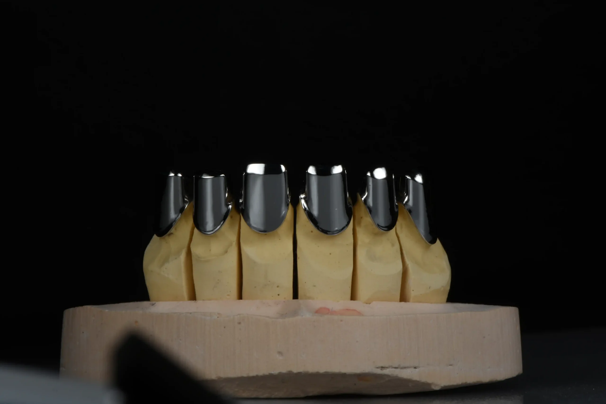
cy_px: 202
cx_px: 303
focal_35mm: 158
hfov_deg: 13.0
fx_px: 2652
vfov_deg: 8.7
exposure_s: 1/125
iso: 125
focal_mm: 105
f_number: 36
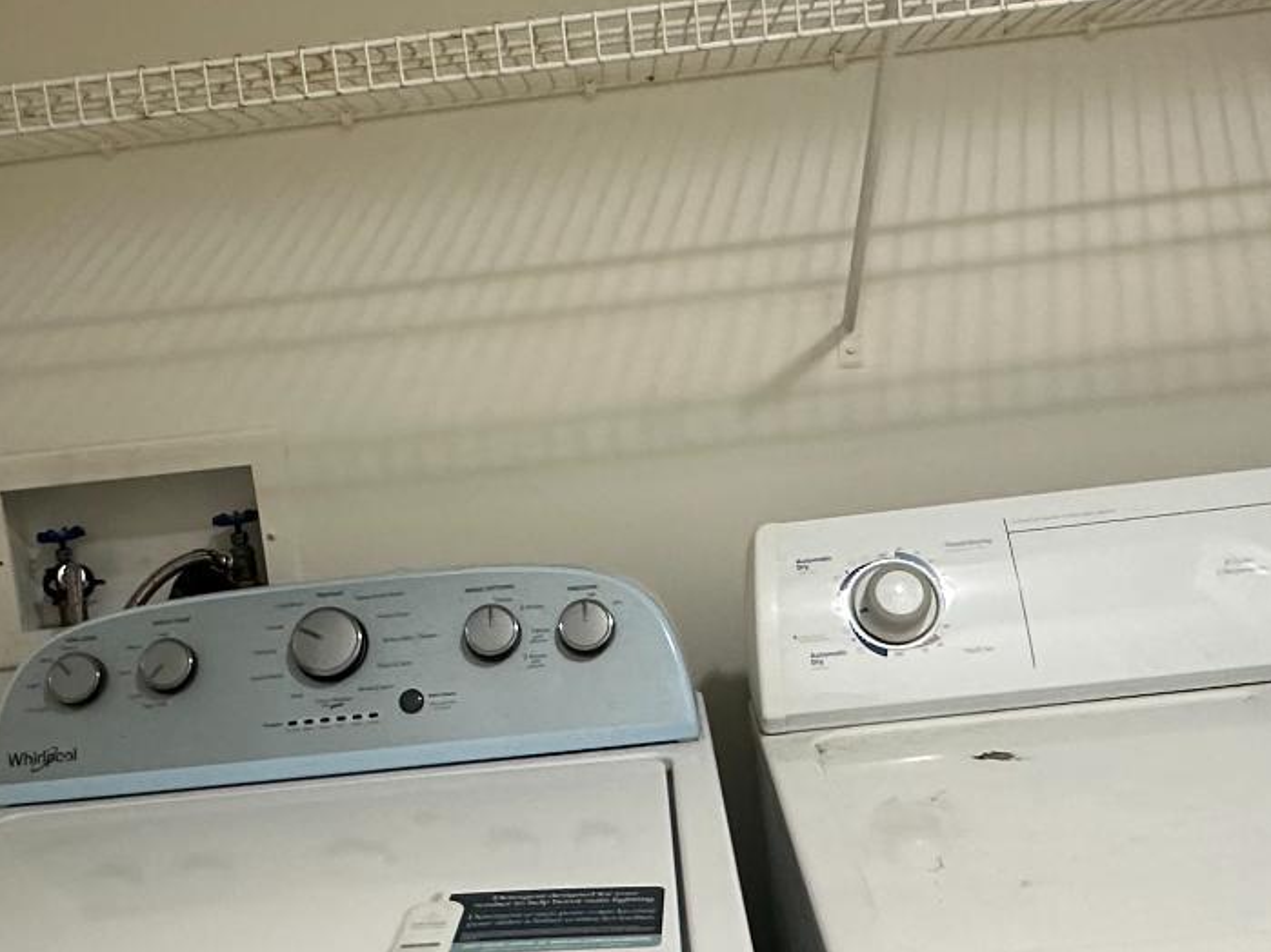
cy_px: 547
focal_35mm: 41
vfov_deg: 35.1
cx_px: 567
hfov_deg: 45.7
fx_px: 1505
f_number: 2.2
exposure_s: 1/60
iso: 400
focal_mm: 2.22
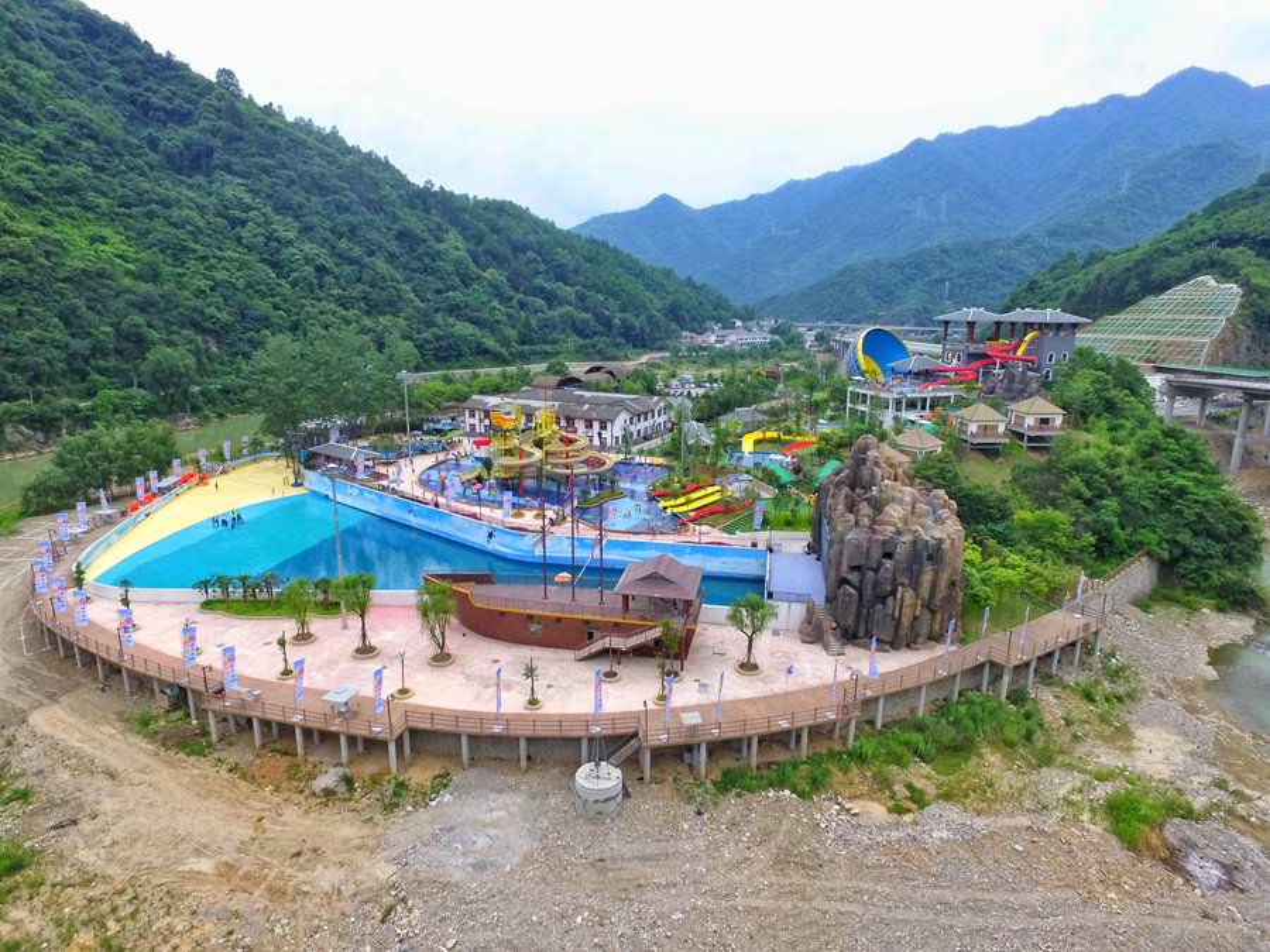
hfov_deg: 81.7
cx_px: 635
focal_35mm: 20
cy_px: 476
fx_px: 734
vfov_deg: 66.0
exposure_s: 1/2000
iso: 400
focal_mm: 3.61
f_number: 2.8
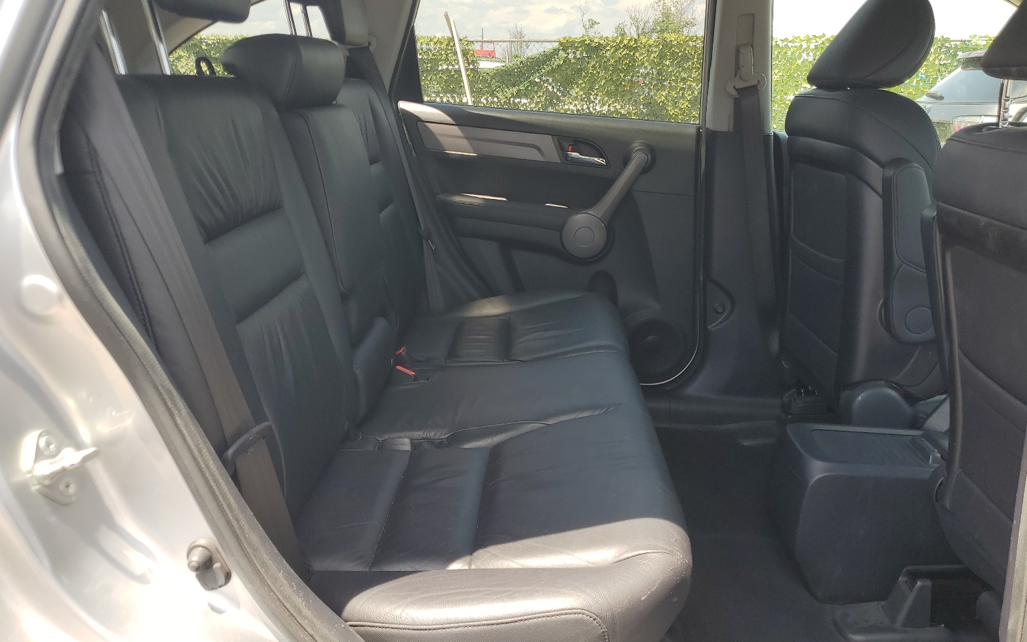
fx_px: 784
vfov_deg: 44.5
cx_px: 520
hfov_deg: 66.5
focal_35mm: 28
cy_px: 293
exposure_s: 1/500
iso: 50
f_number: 1.5
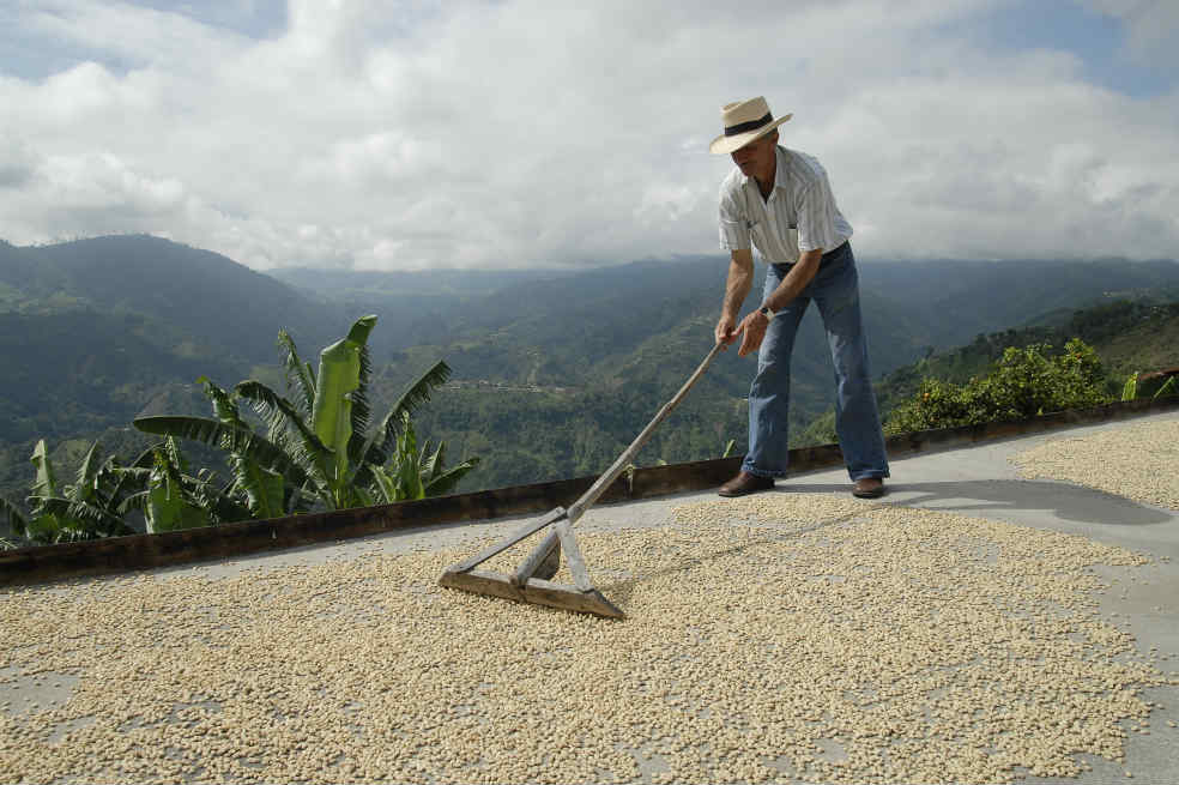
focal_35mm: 27
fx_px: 884
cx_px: 590
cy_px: 392
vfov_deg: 47.9
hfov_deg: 67.4
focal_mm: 18
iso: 100
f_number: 8
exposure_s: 1/200
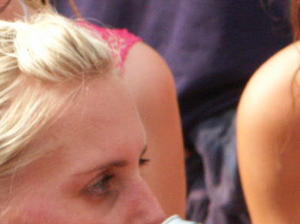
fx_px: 3786
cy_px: -51
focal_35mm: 437
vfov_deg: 3.4
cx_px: 228
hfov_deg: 4.5
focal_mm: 33.51
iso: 200
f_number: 4.5
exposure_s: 1/1000
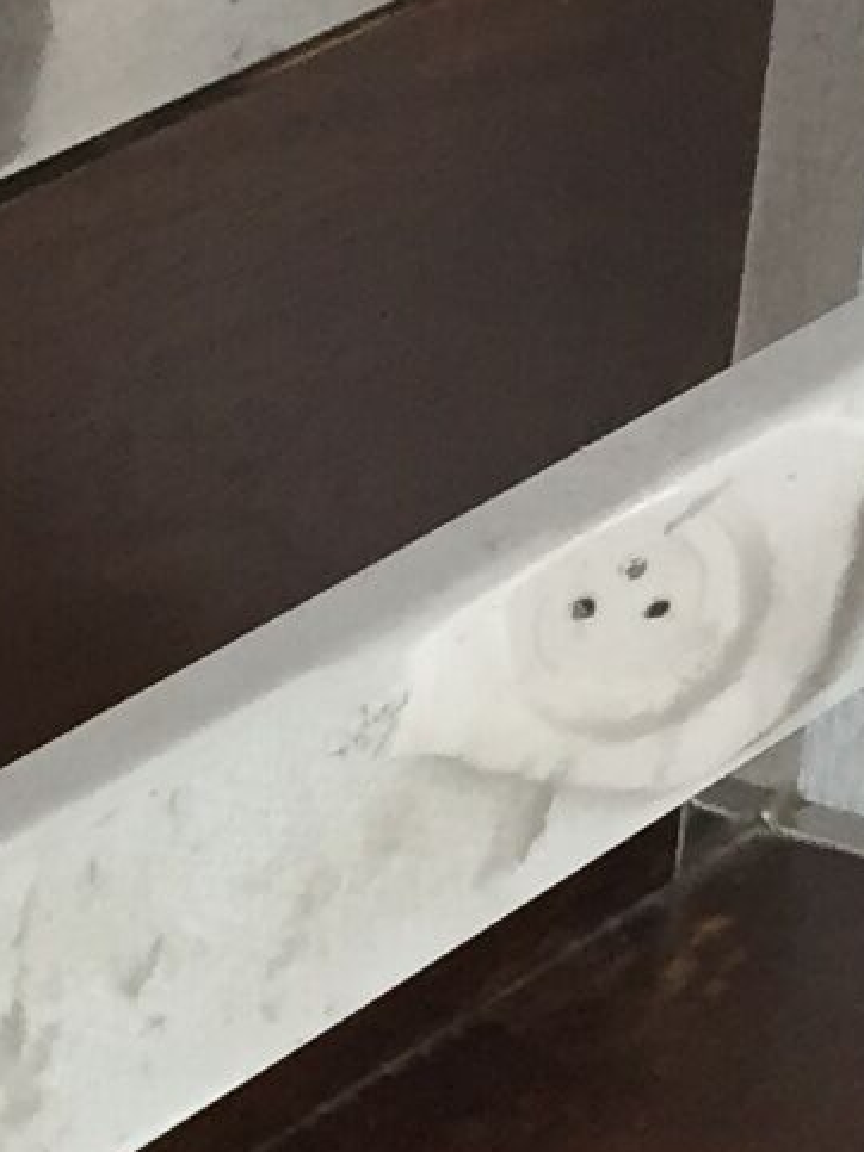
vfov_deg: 9.9
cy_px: 1543
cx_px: -501
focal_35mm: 196
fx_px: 6526
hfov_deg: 7.4
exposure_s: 1/33
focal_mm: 4.15
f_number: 2.2
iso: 64
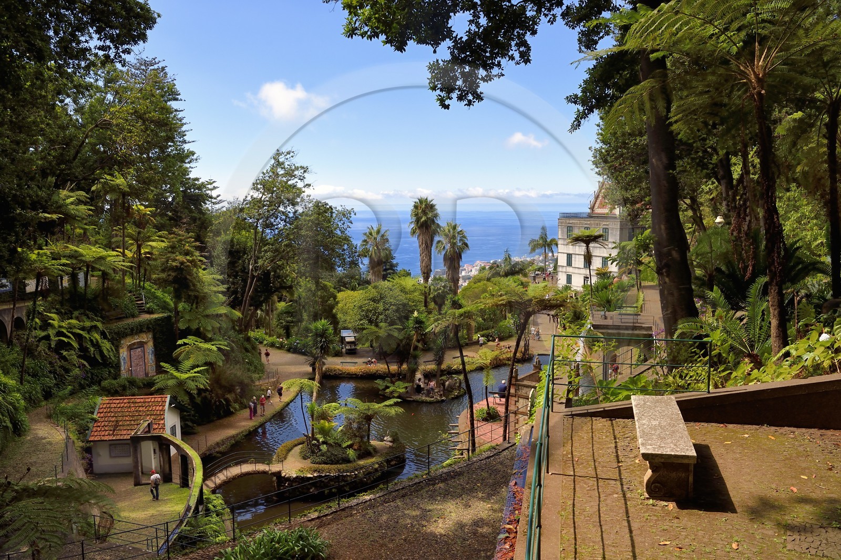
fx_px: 700
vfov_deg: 43.6
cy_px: 280
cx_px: 420
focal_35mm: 30
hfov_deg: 62.0
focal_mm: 30
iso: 400
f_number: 9
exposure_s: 1/800
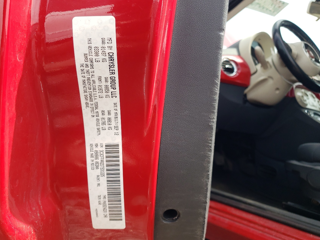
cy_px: 126
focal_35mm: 31
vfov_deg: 45.4
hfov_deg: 58.3
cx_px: 145
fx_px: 287
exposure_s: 1/769
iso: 50
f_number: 1.5
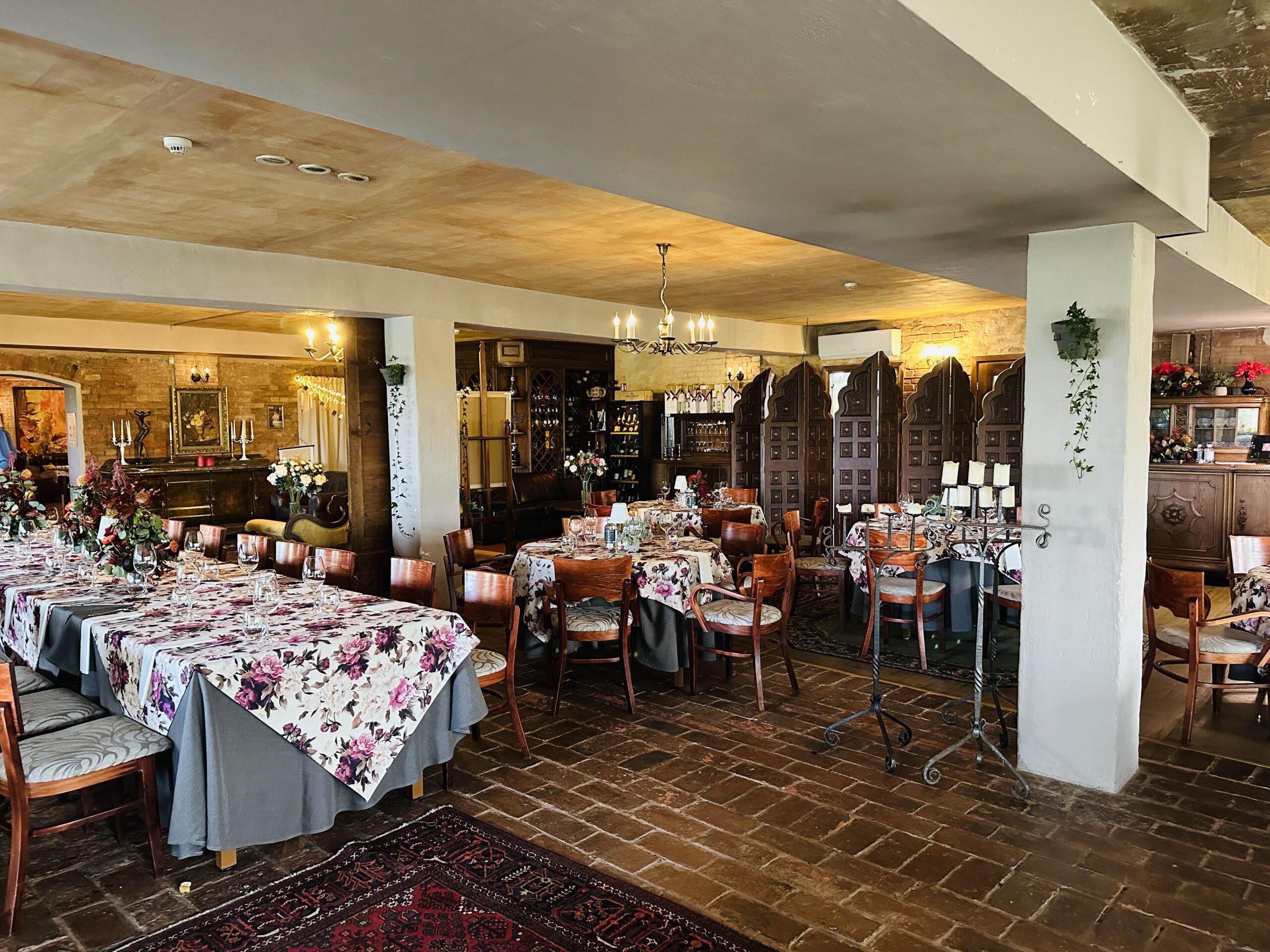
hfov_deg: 71.6
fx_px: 881
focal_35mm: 24
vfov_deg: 56.8
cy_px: 476
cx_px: 635
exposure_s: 1/33
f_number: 1.78
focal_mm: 6.86
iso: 800
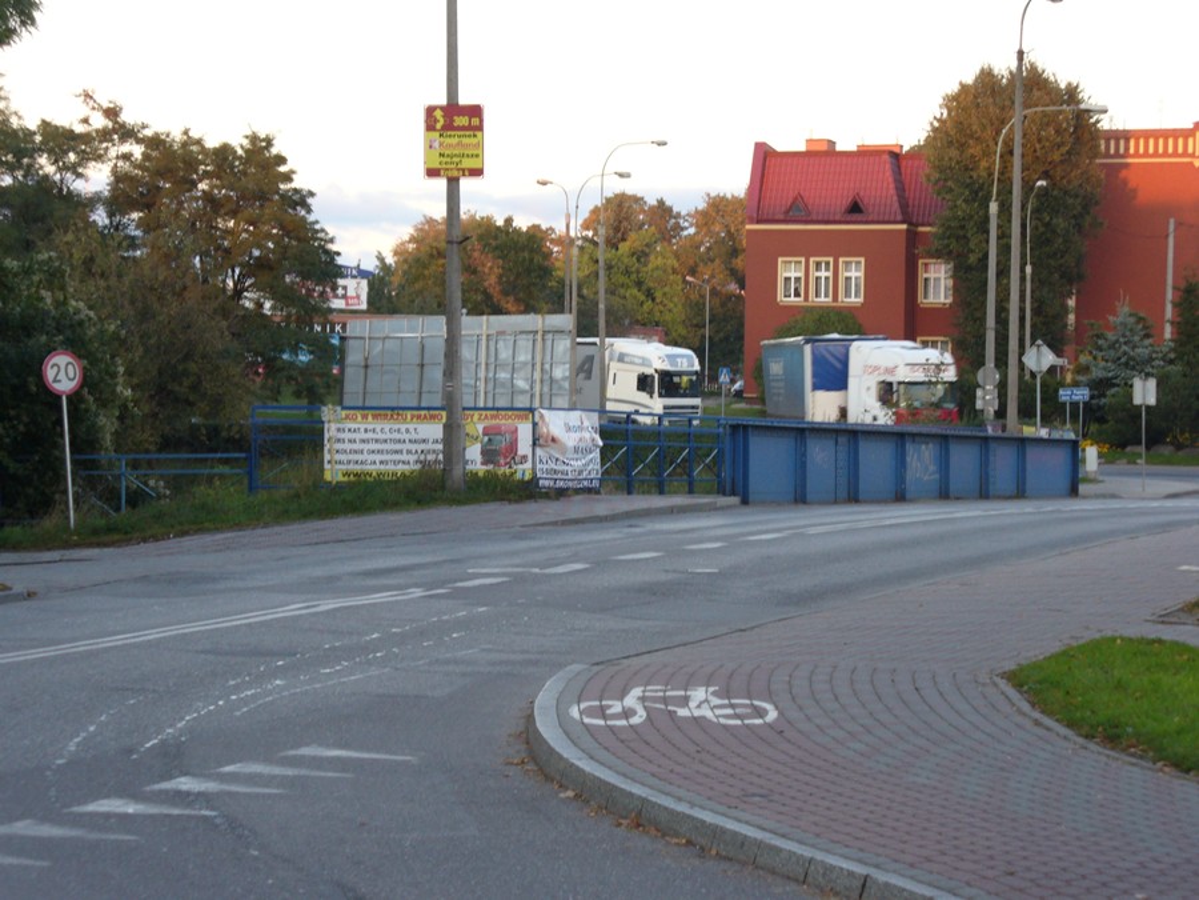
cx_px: 600
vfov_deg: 15.1
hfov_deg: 20.0
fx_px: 3394
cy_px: 450
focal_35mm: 98
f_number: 3.5
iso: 100
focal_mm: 16.1
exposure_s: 1/30
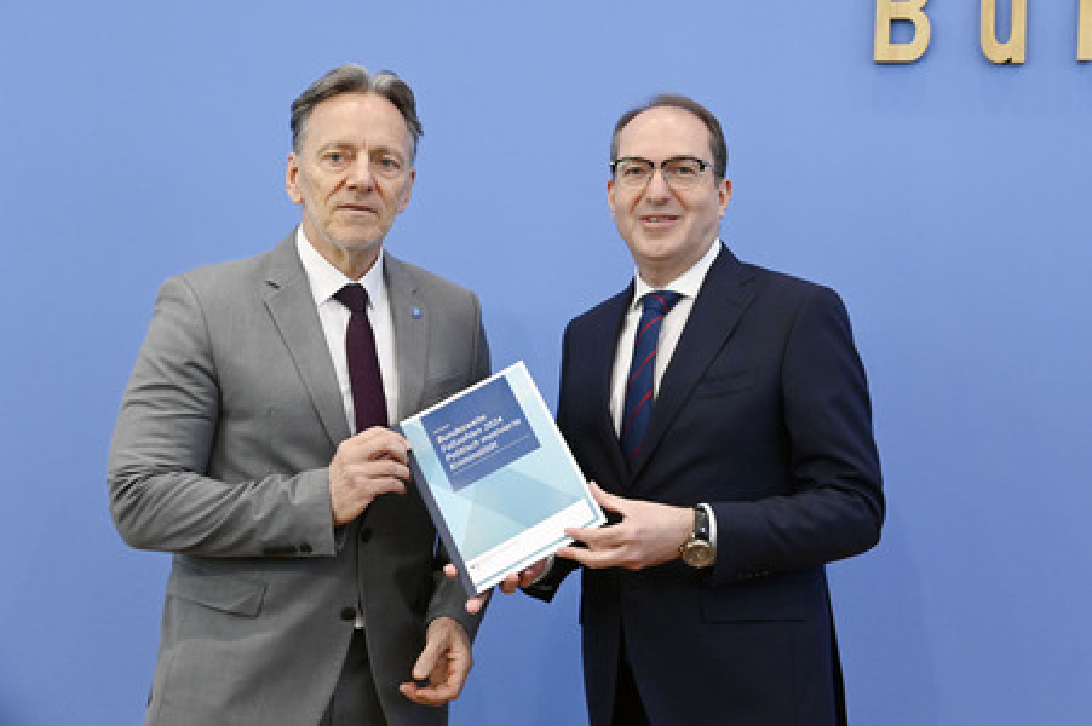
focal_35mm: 50
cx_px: 546
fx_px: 1516
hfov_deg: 39.6
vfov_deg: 27.0
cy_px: 363
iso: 4000
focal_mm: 50
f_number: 4.5
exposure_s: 1/800
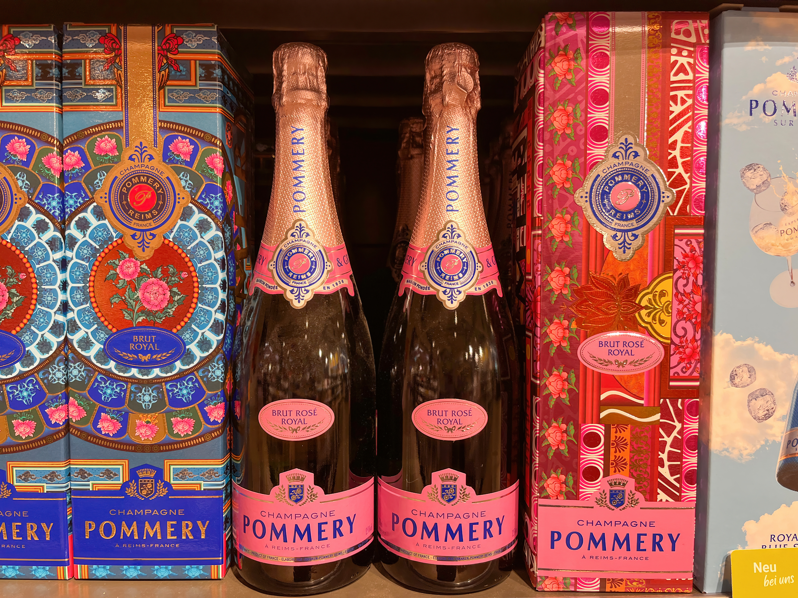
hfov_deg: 67.3
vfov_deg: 53.1
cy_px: 299
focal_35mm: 26
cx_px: 399
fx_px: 599
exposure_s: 1/50
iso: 100
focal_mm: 5.1
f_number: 1.6
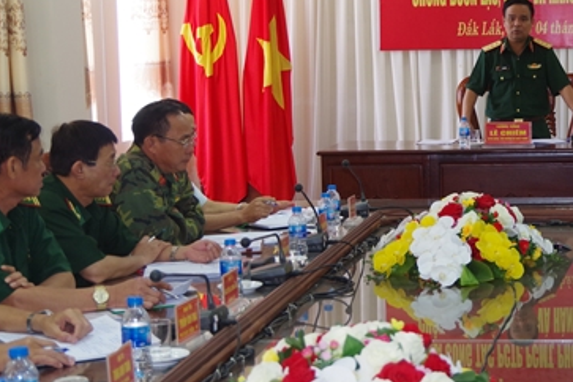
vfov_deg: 16.7
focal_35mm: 82
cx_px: 463
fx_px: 1303
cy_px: 159
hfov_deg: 24.4
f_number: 4.5
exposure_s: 1/80
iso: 400
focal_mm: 31
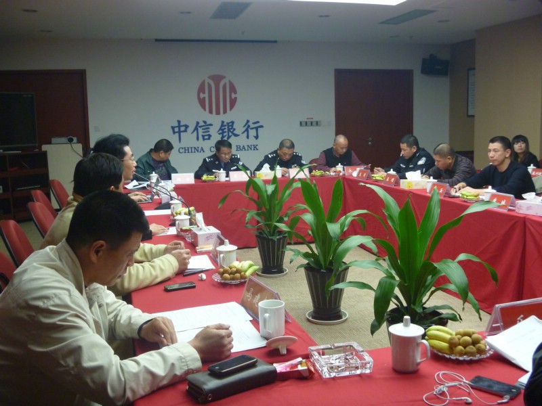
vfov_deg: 40.7
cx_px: 271
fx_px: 548
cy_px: 203
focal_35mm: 35
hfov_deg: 52.6
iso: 250
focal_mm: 6.3
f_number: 3.5
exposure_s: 1/30
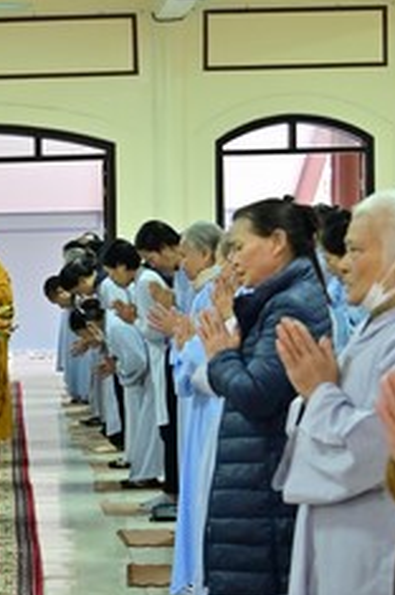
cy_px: 354
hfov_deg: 12.6
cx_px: -134
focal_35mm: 105
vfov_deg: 19.5
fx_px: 1733
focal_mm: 38
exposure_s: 1/100
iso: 3200
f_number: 4.5
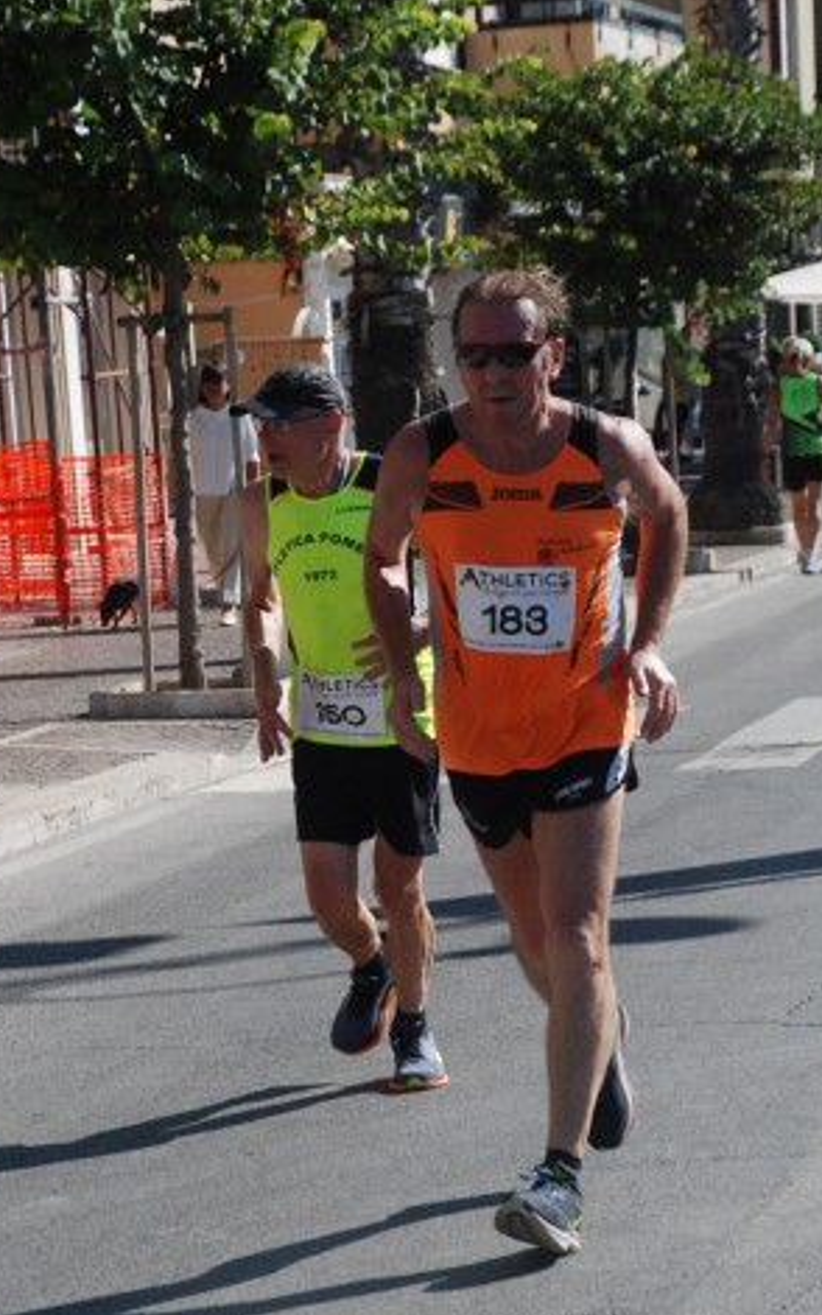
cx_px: 432
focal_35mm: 147
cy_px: 831
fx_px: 5253
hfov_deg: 8.9
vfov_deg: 14.2
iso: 1000
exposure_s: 1/2000
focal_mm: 75
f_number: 7.1
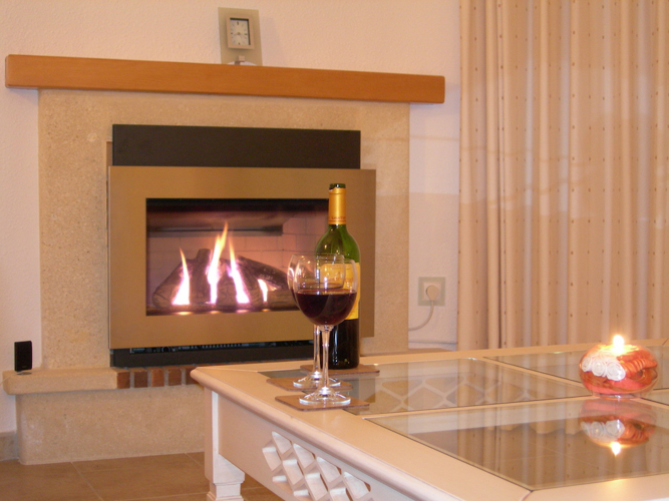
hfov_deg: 31.7
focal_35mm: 61
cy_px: 250
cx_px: 334
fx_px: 1179
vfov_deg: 24.0
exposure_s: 1/3.3
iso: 200
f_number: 3.5
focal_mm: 12.7
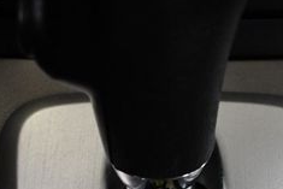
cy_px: 253
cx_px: 167
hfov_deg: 20.8
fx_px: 771
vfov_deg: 13.4
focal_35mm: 98
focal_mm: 18
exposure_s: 1/125
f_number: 3.5
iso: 1800
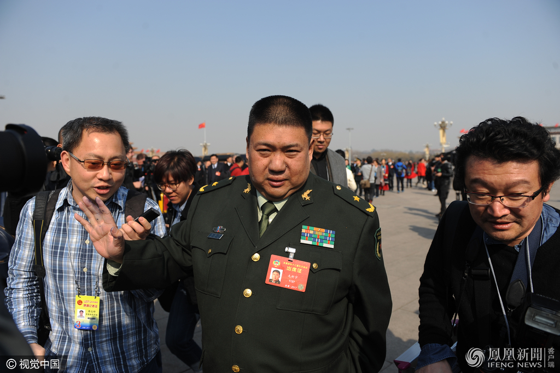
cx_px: 280
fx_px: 373
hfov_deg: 73.8
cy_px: 186
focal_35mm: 24
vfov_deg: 53.1
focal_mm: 24
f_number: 4
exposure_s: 1/1000
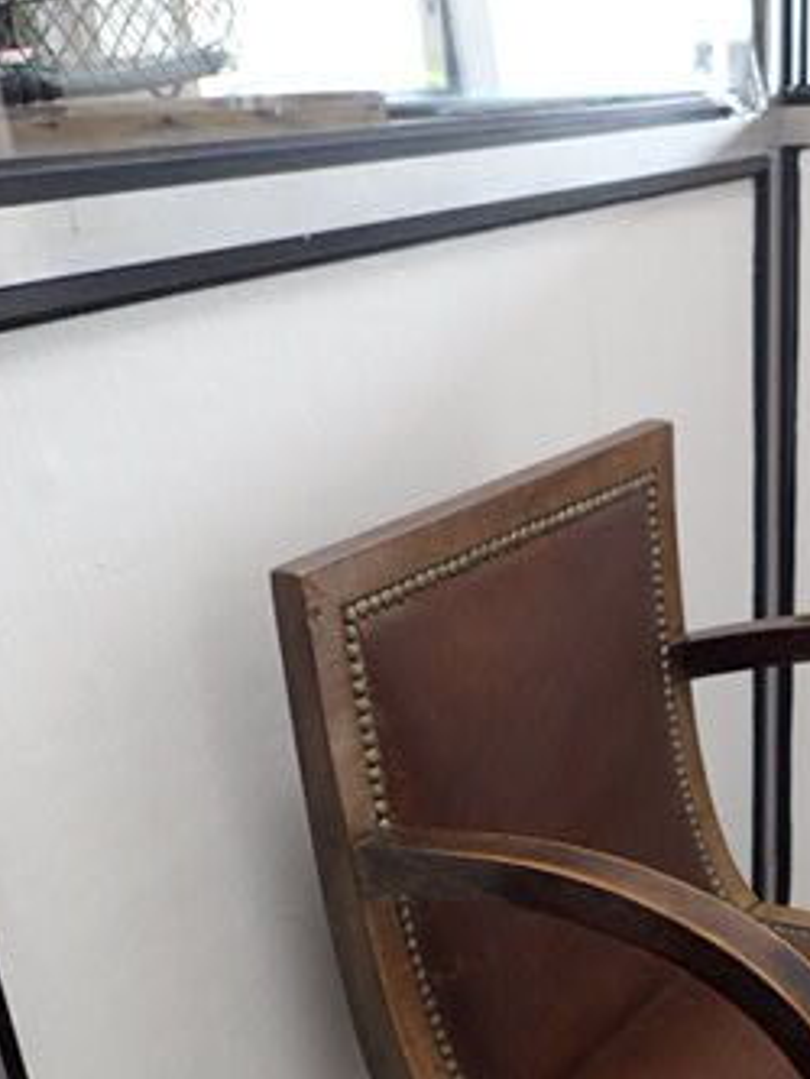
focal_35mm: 48
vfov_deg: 37.8
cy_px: 901
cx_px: 638
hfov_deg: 29.6
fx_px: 1497
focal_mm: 4.5
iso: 250
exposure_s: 1/30
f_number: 2
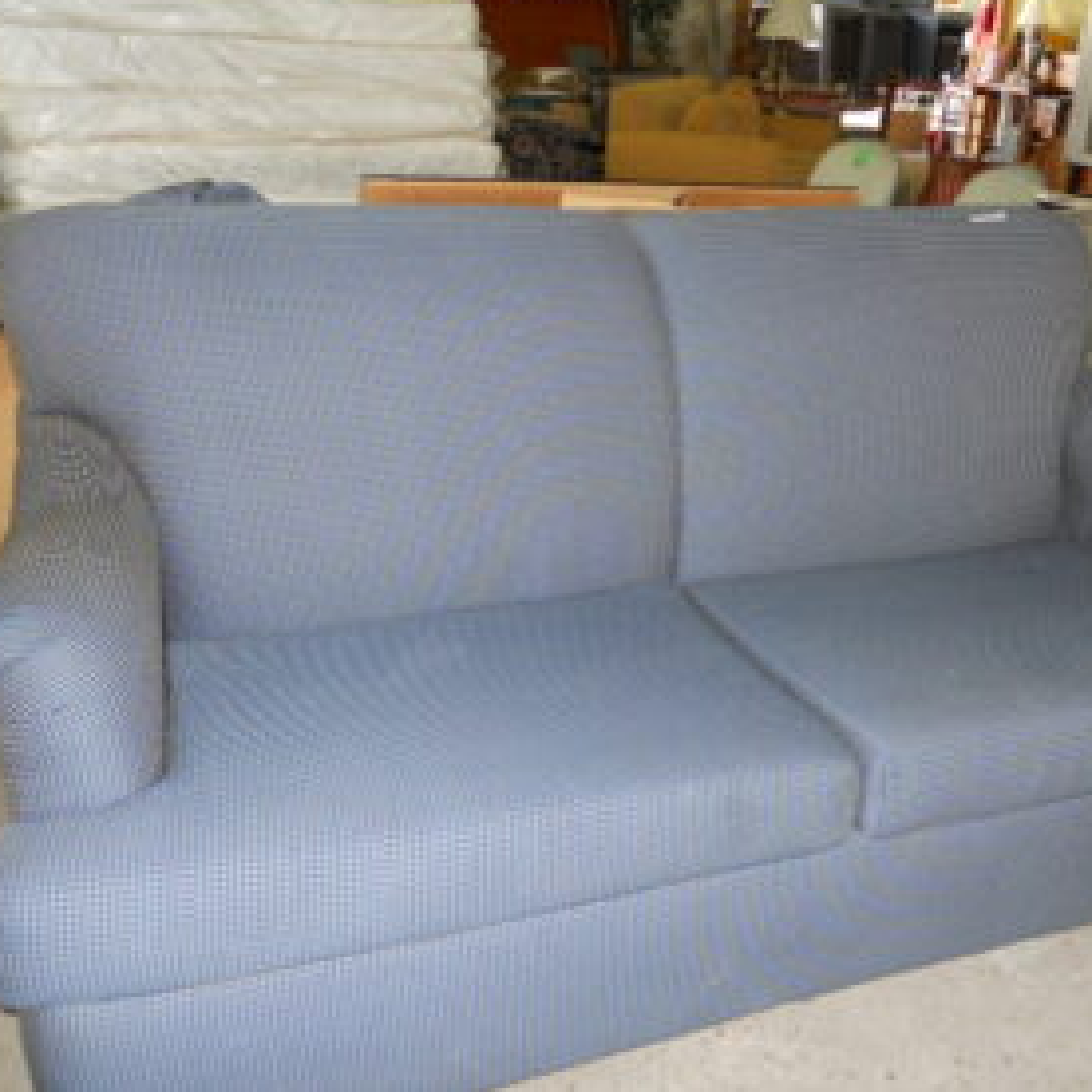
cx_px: 690
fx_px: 1213
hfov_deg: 47.9
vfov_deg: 48.4
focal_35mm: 34
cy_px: 534
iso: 250
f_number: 2.7
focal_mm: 5
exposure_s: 1/25
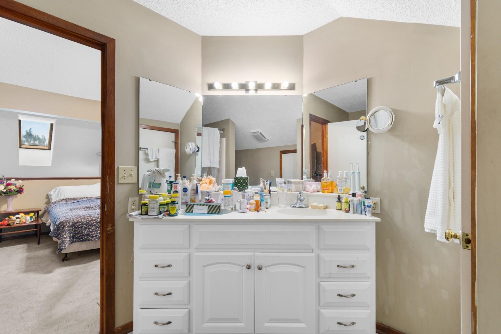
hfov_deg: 100.4
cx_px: 250
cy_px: 167
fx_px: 209
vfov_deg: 77.3
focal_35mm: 15
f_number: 4.5
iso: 100
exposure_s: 1/10
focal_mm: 10
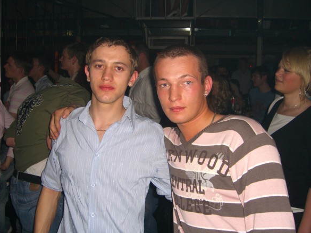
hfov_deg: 47.9
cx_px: 152
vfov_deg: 36.8
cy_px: 119
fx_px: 350
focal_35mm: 39
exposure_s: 1/60
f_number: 2.8
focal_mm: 7.9
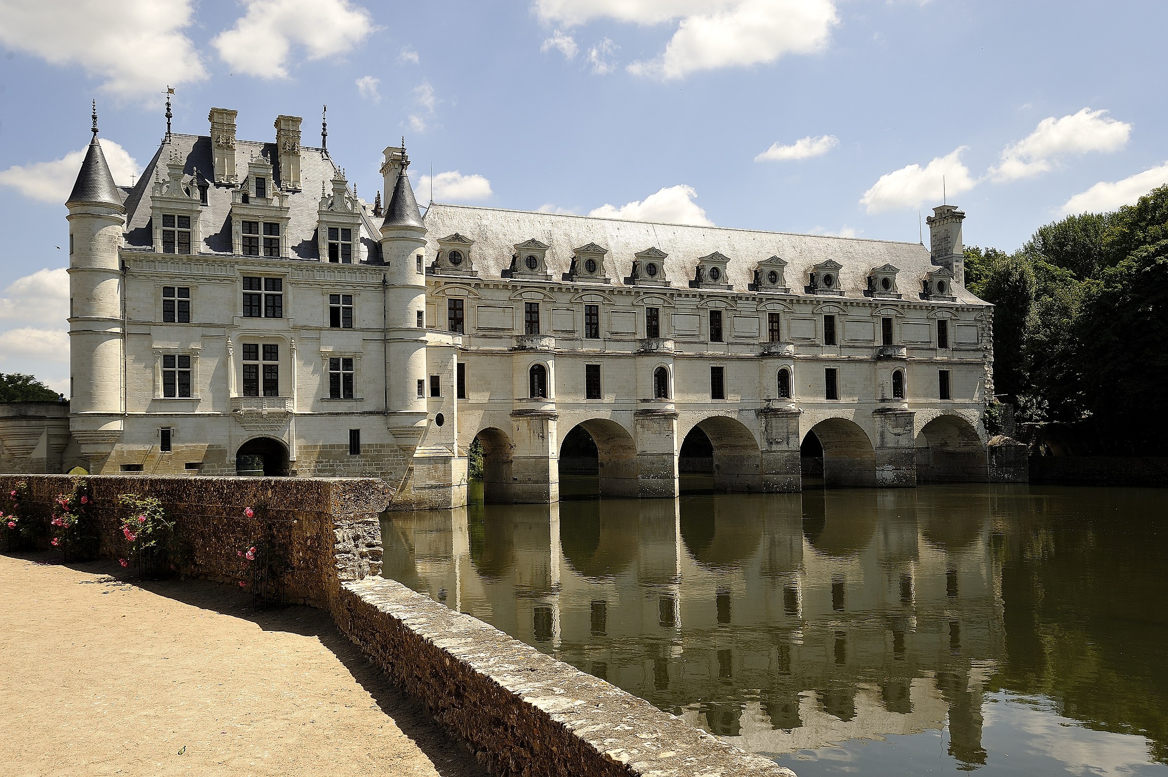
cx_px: 584
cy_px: 388
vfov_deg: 41.0
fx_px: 1037
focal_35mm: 32
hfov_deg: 58.8
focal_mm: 32
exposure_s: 1/320
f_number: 9
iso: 200
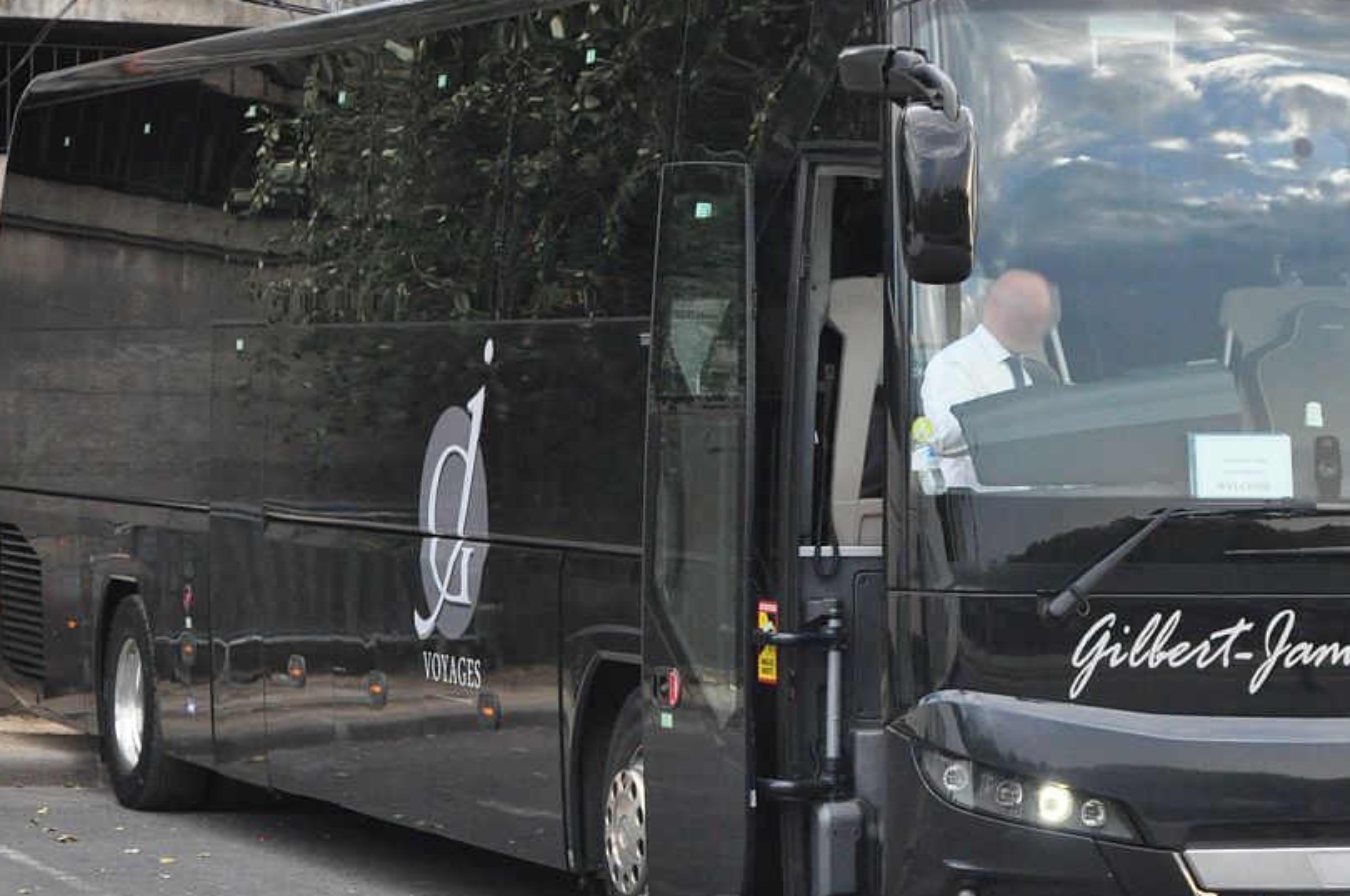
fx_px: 4907
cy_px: 371
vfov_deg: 10.4
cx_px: 922
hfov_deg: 15.6
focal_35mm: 131
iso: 1600
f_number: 5
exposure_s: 1/400
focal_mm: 50
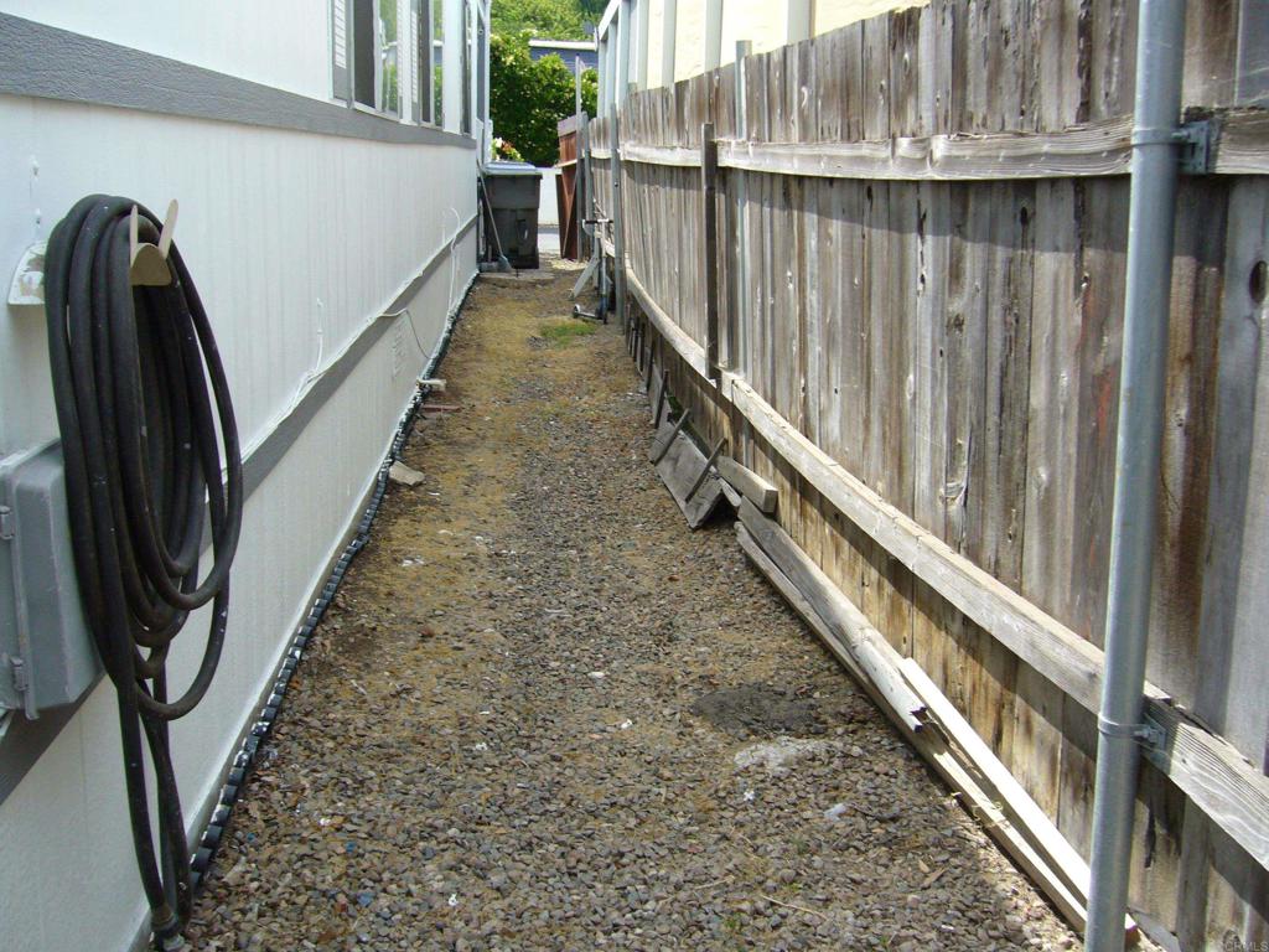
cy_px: 476
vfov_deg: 40.7
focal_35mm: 35
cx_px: 634
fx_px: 1283
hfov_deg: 52.6
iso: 100
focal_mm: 5.8
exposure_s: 1/160
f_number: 5.6
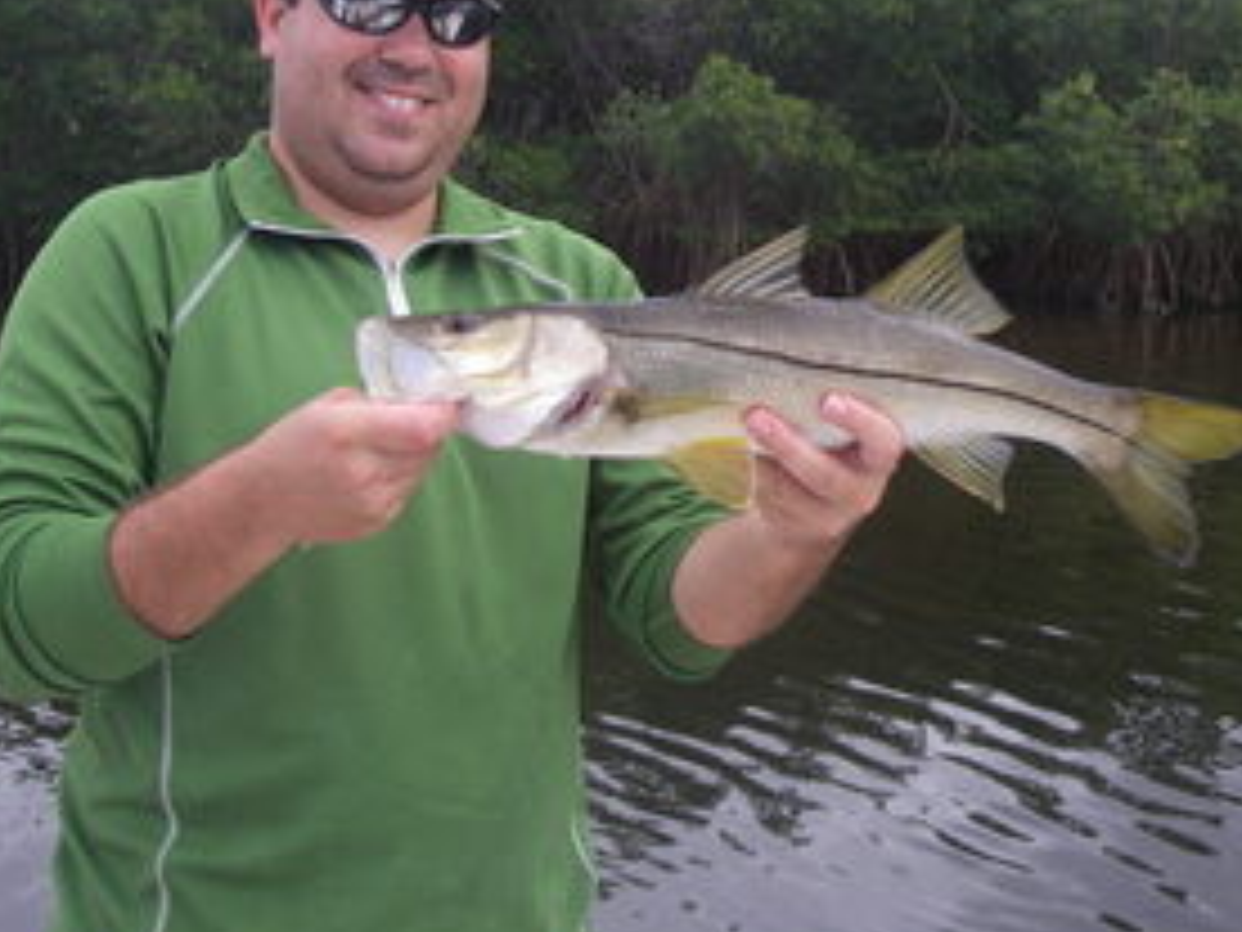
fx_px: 1973
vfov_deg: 26.5
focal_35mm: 55
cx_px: 711
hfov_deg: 34.9
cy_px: 342
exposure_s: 1/250
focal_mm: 6.3
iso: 64
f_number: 3.3
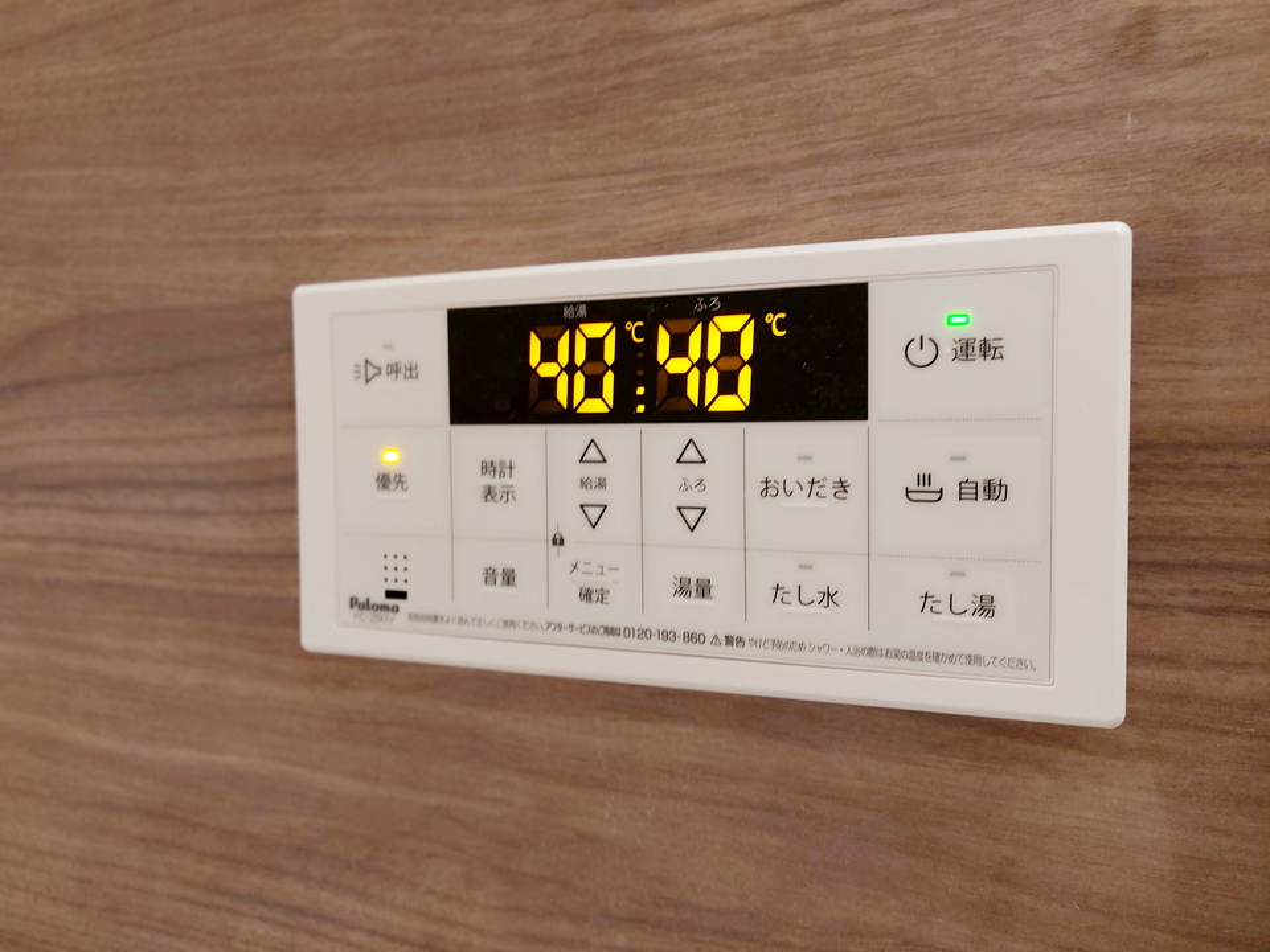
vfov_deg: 56.8
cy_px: 476
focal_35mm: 24
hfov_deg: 71.6
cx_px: 635
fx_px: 881
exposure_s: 1/24
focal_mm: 5.23
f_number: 1.8
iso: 100
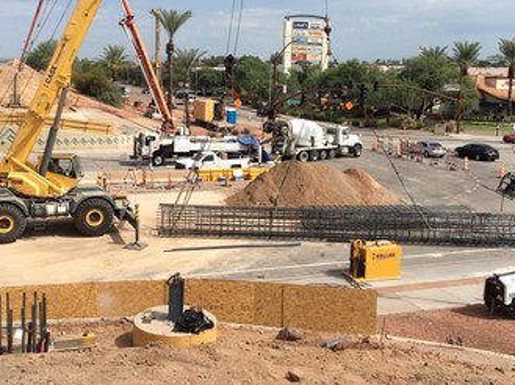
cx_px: 221
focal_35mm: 44
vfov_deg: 32.7
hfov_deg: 42.9
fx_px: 654
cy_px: 147
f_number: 2.4
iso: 32
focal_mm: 3.3
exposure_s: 1/2387
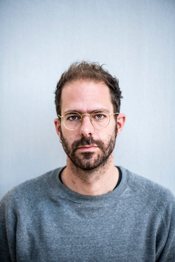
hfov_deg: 13.0
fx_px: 766
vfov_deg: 19.5
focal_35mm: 105
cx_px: 88
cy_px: 131
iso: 800
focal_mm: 105
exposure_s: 1/1000
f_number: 4
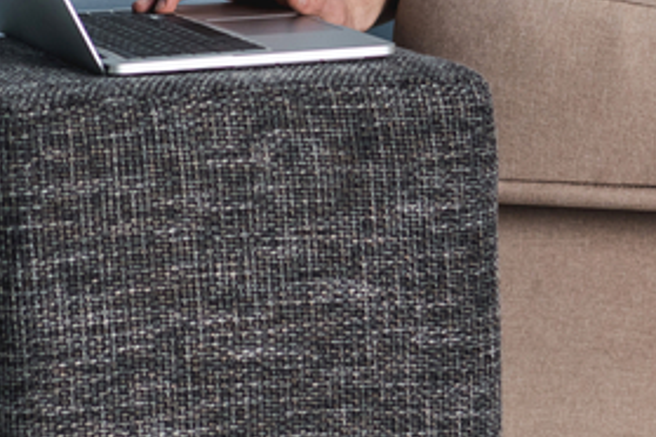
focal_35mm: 251
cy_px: -65
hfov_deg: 8.2
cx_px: 570
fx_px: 4573
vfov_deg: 5.5
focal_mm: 70
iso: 500
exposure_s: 1/320
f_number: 3.2
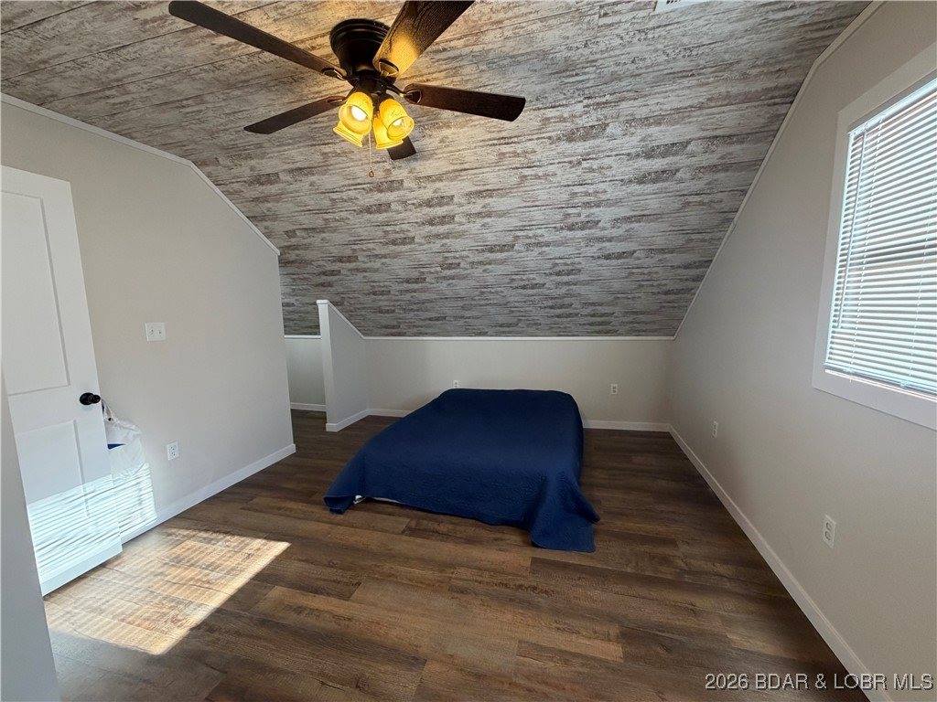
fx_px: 379
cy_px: 351
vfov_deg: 85.7
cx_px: 468
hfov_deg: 102.1
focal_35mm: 14
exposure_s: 1/120
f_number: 2.2
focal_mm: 2.22
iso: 320
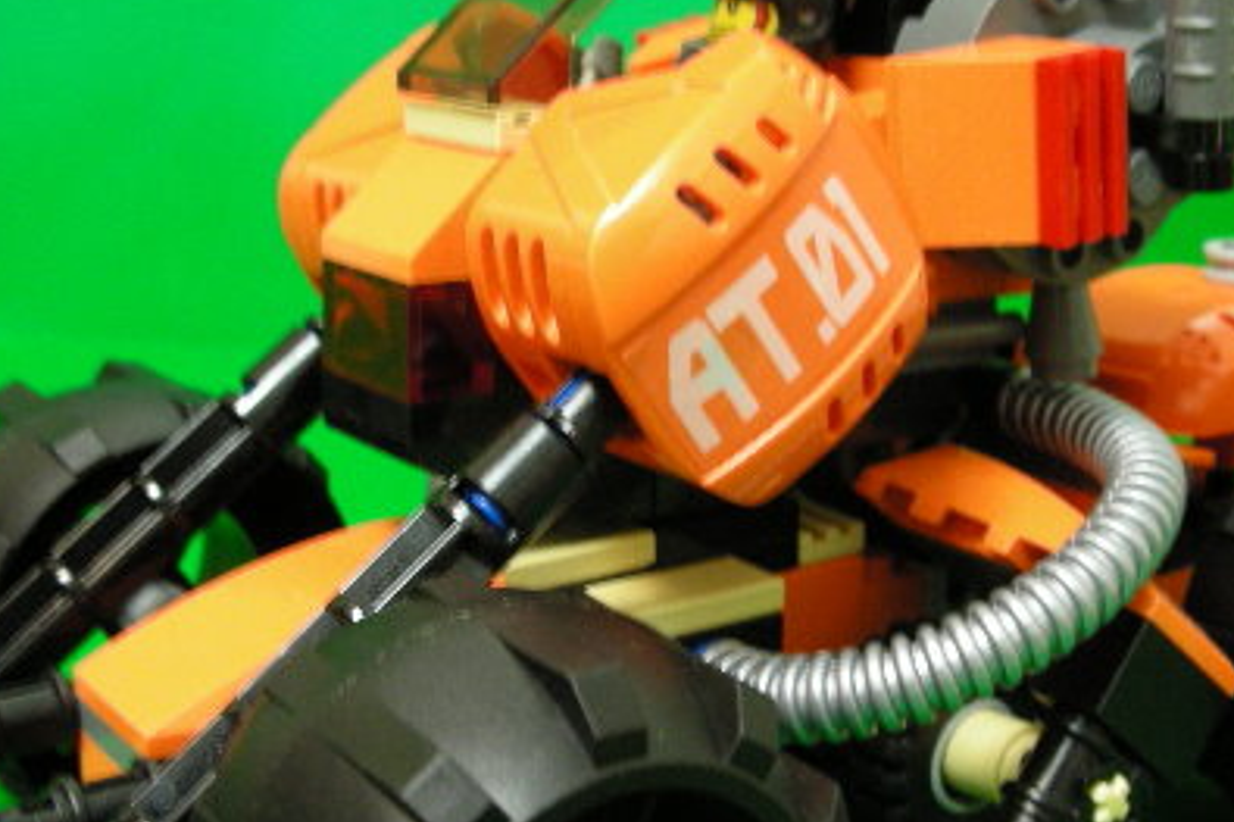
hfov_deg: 33.9
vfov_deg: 23.0
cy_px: 403
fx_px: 2021
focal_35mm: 59
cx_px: 656
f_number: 3
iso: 200
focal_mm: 5.8
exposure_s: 1/3
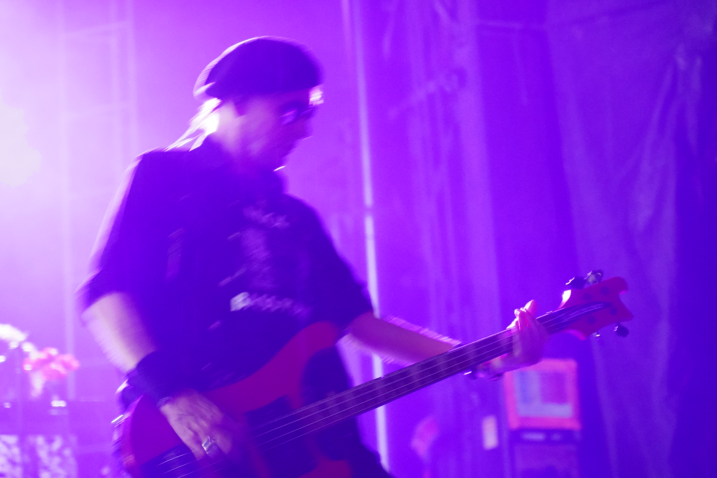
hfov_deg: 19.5
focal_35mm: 105
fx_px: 2091
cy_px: 239
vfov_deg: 13.0
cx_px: 358
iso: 12800
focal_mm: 105
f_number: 4
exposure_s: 1/25
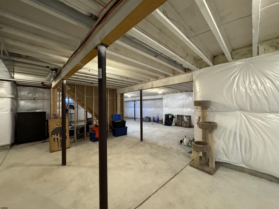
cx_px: 140
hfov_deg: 102.1
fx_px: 113
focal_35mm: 14
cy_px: 104
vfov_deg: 85.7
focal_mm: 2.22
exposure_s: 1/60
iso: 800
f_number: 2.2
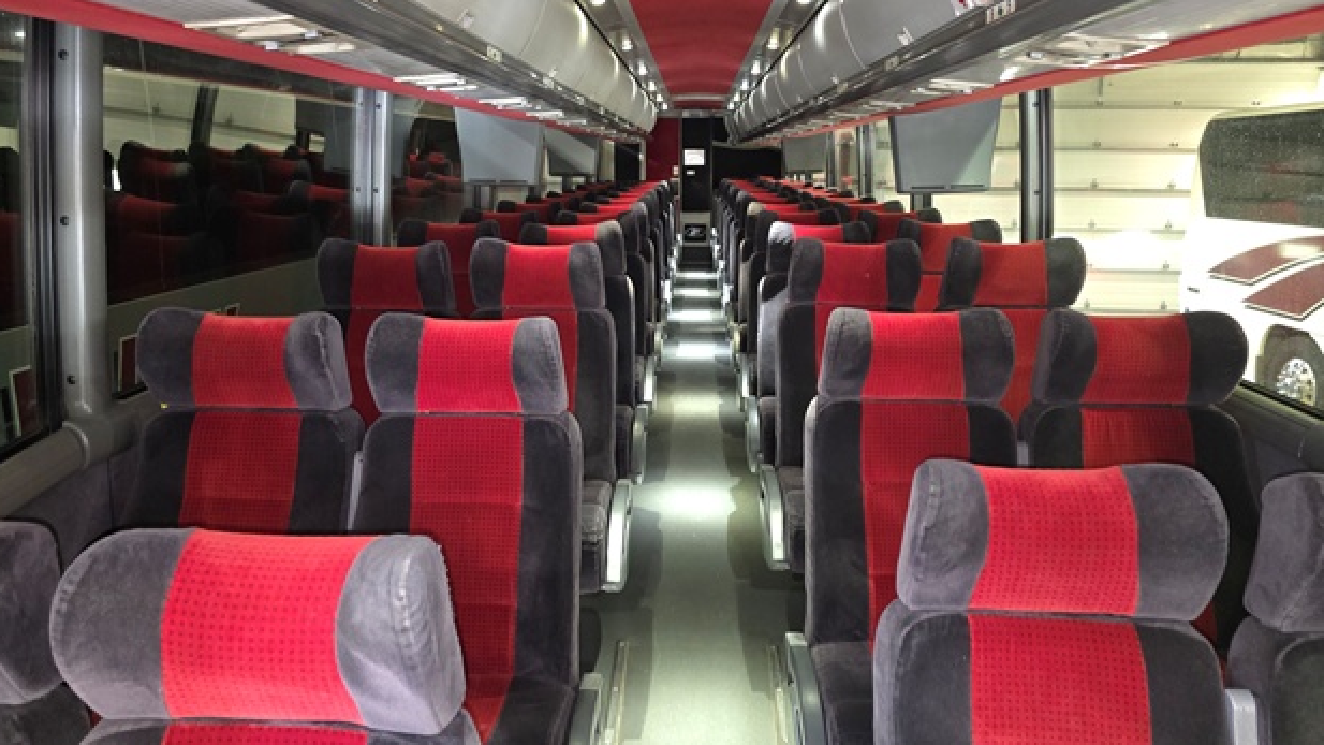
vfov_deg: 43.8
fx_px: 913
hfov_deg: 71.9
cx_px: 642
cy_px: 258
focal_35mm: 26
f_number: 1.7
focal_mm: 6.3
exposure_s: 1/8
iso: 1600
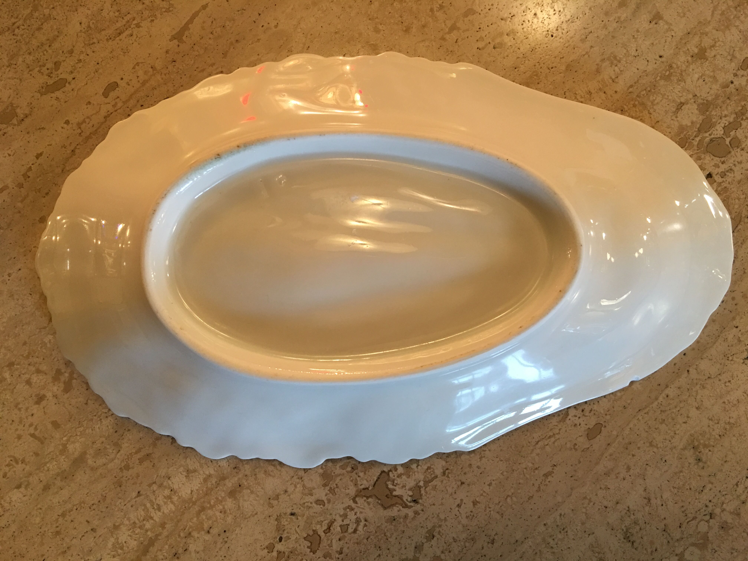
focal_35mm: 29
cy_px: 280
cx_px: 374
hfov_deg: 61.7
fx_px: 627
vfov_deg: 48.2
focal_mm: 4.15
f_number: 2.2
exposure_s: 1/17
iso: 64
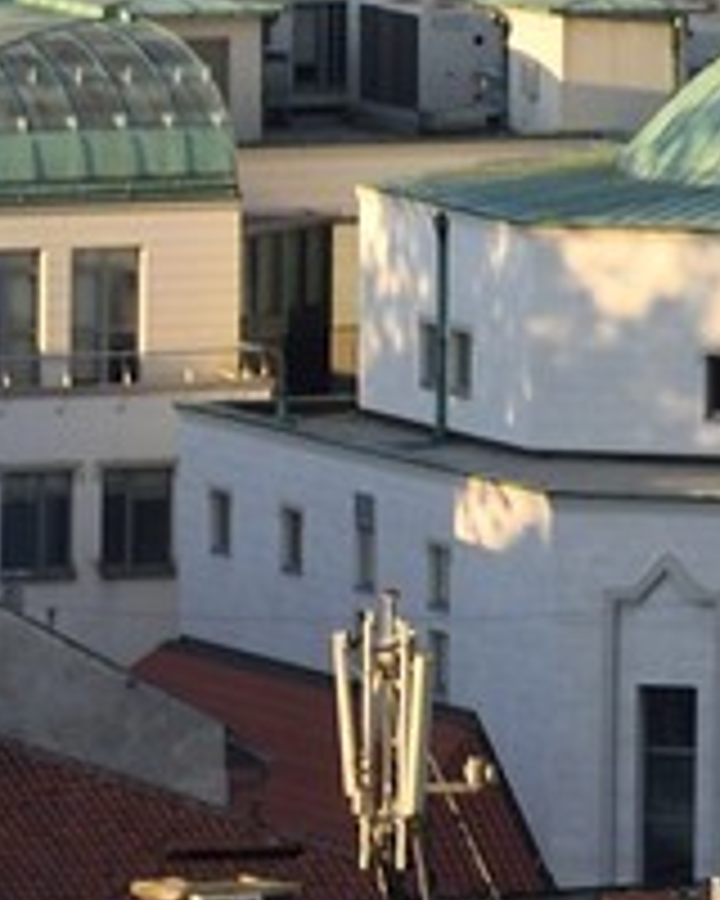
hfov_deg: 1.3
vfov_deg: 1.6
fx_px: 32044
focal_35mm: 1203
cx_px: 3330
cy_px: -657
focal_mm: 160
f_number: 7.1
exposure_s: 1/250
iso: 200
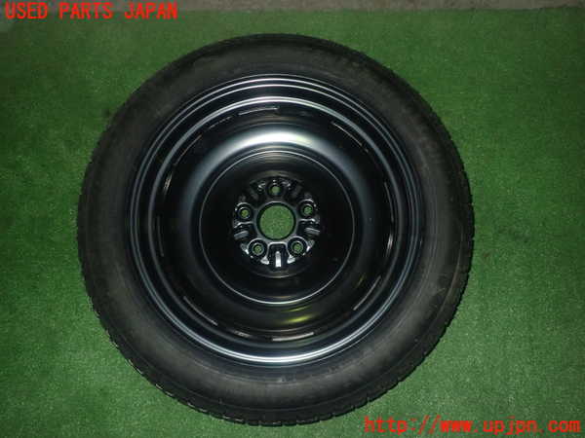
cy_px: 219
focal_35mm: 30
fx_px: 507
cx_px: 292
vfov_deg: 46.8
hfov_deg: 60.0
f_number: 6.3
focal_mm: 5.4
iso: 800
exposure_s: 1/30
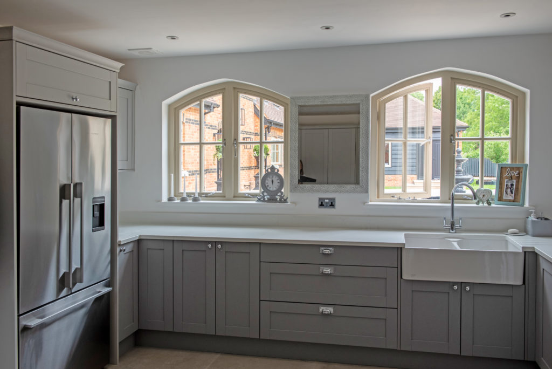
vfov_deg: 41.2
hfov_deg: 58.7
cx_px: 276
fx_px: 491
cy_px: 184
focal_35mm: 32
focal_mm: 32
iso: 640
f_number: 8
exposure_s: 1/320
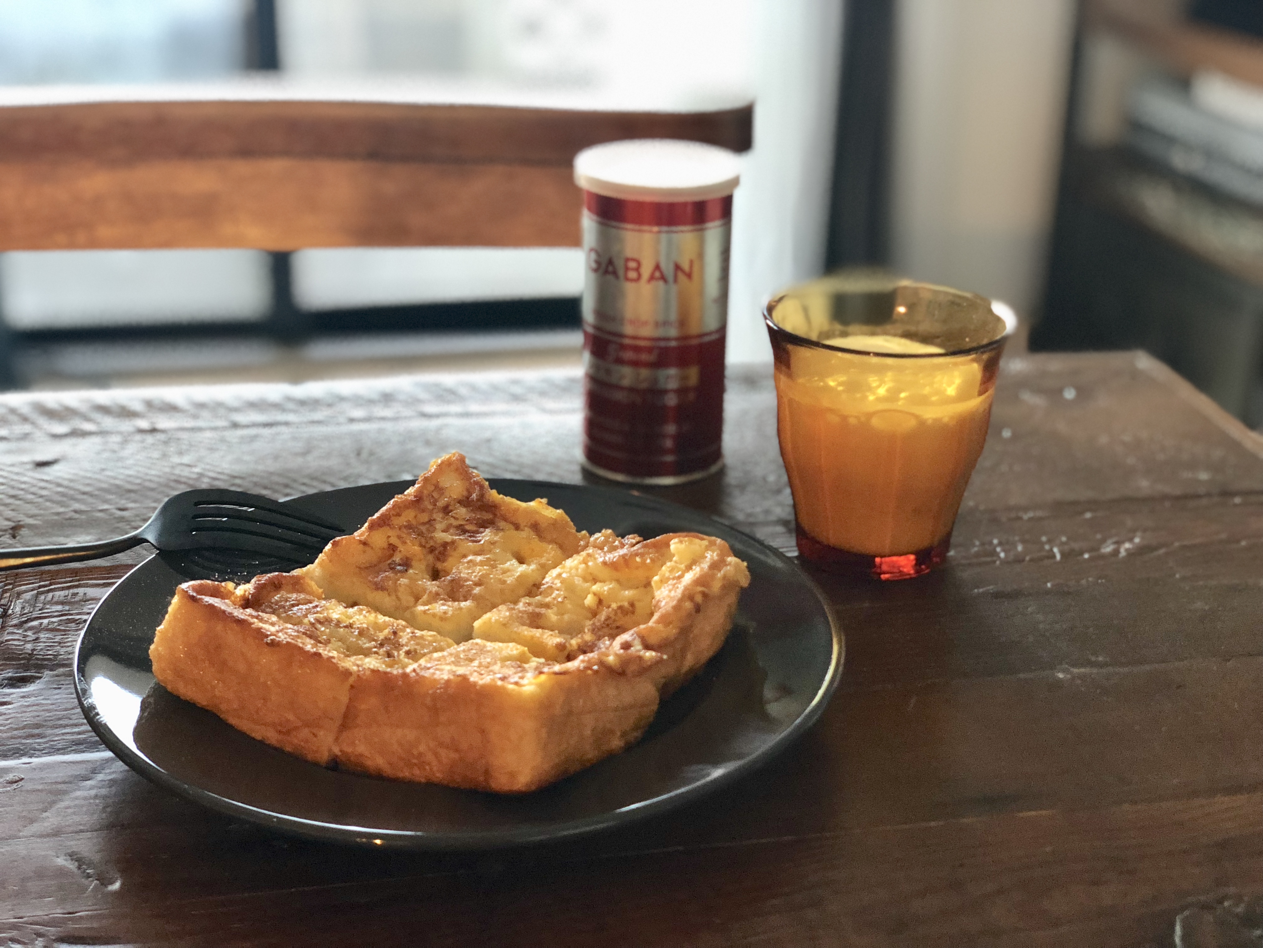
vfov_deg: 28.0
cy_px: 474
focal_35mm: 52
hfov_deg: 36.8
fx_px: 1897
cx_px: 632
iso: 160
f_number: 2.4
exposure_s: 1/14
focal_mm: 6
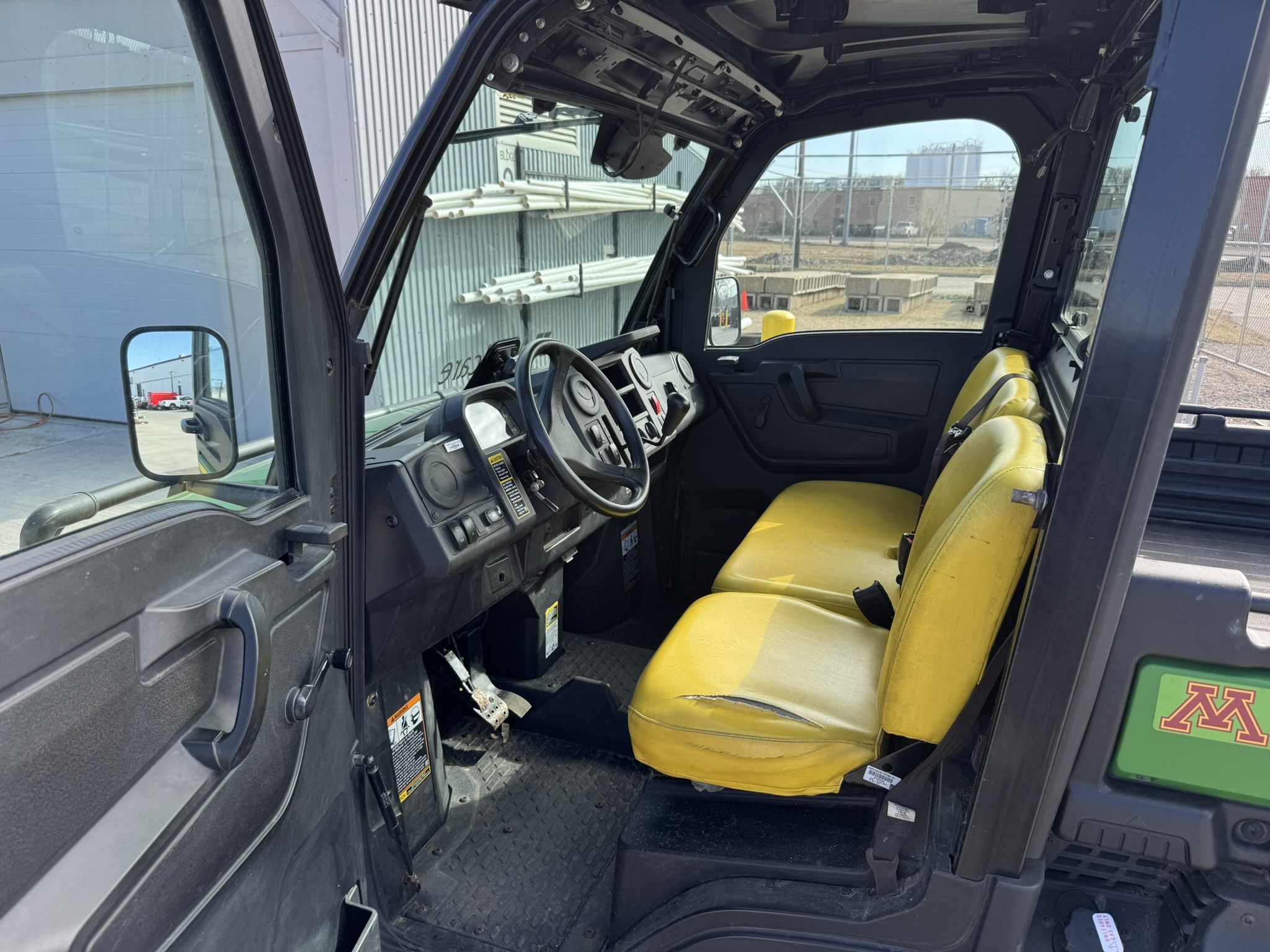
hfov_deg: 71.6
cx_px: 635
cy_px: 476
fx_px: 881
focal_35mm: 24
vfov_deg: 56.8
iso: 80
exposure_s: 1/925
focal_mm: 6.76
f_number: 1.78
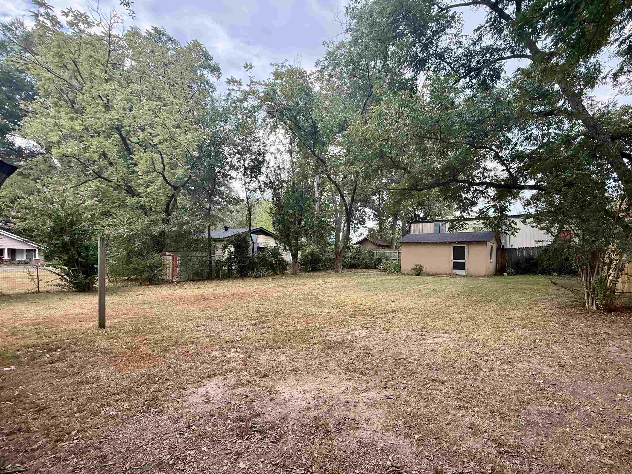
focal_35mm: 16
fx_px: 292
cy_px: 265
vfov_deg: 77.8
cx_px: 357
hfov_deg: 94.0
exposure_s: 1/145
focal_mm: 2.22
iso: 64
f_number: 2.2
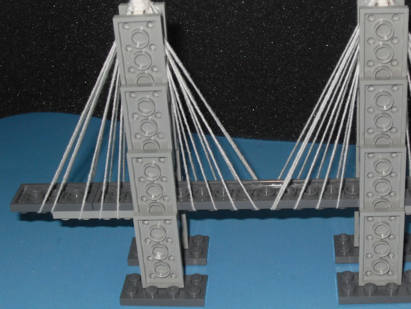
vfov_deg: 20.7
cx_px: 267
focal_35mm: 71
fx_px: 843
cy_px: 158
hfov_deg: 27.3
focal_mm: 8.4
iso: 100
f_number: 3.4
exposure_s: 1/60
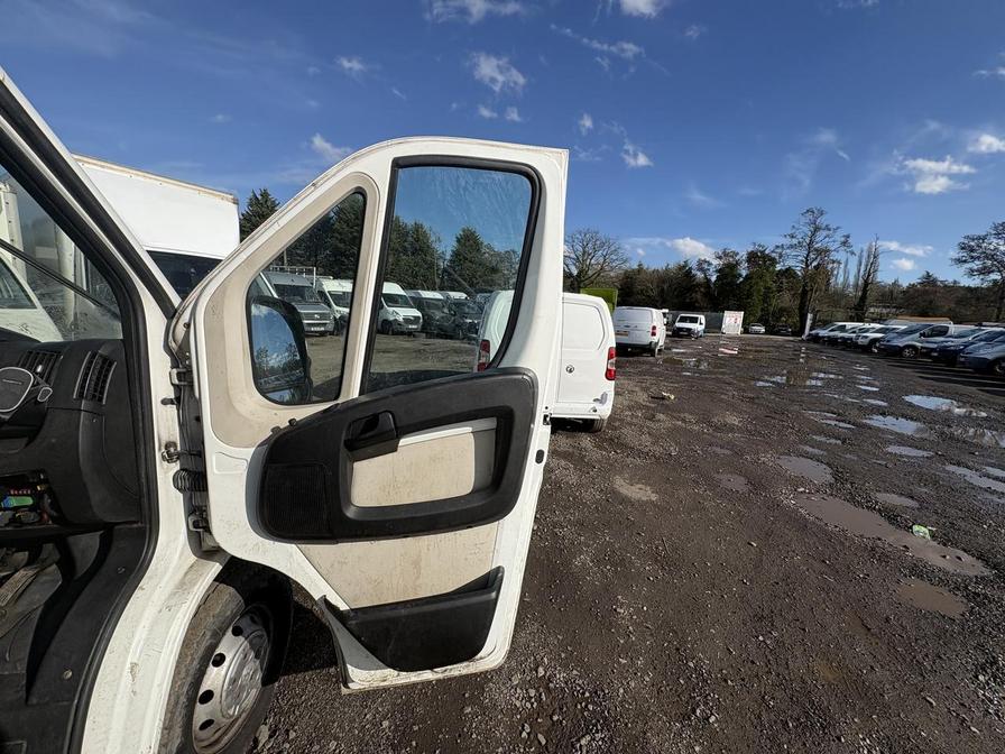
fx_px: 406
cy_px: 377
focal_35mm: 14
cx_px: 502
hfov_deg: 102.1
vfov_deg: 85.7
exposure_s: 1/2874
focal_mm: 2.22
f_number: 2.2
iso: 50
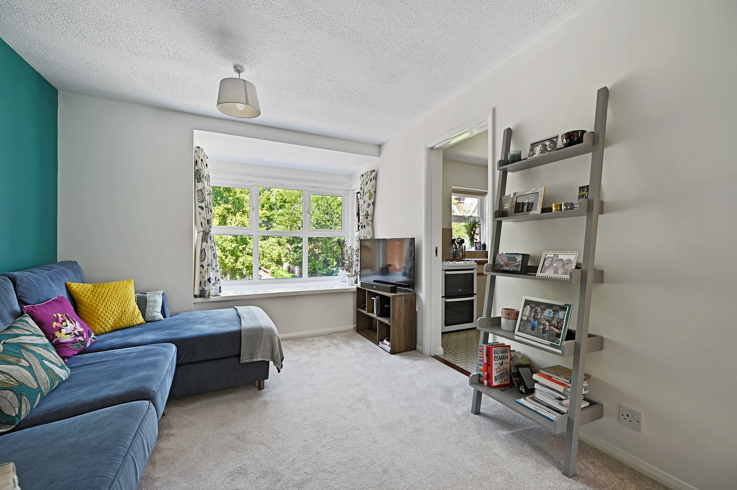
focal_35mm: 14
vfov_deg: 81.1
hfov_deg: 104.3
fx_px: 286
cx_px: 368
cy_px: 245
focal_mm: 14
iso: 160
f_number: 5.6
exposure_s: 1/8
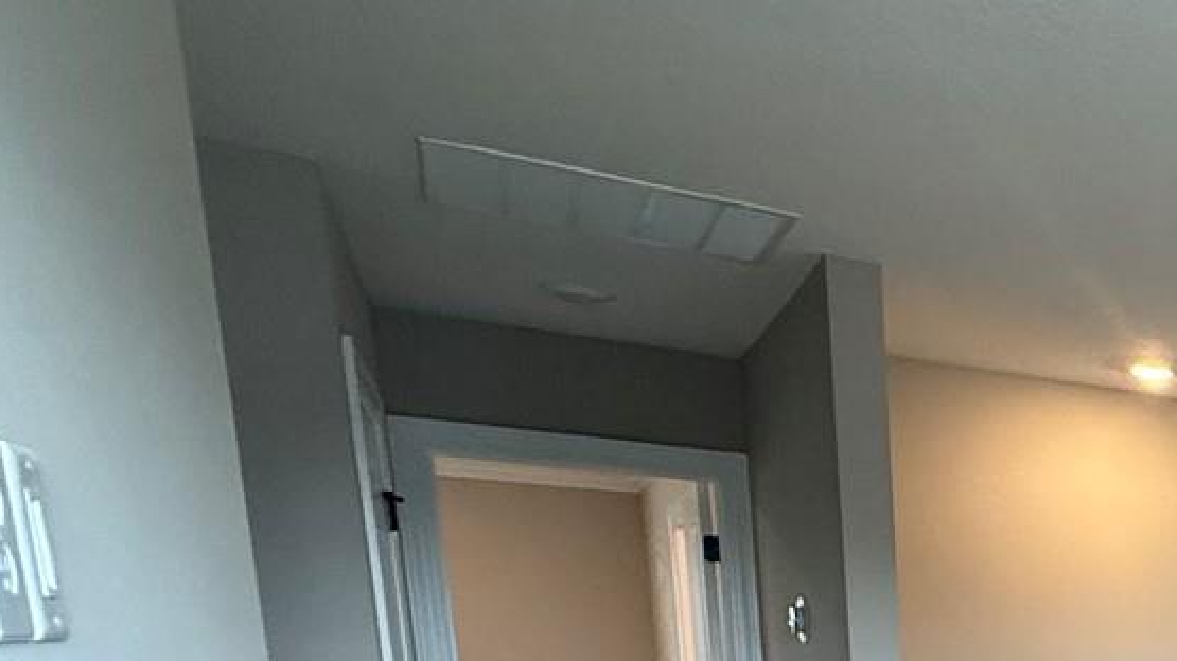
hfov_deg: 33.3
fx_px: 1373
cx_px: 1550
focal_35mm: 44
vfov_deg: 22.8
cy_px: 949
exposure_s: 1/120
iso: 320
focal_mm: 2.22
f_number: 2.2
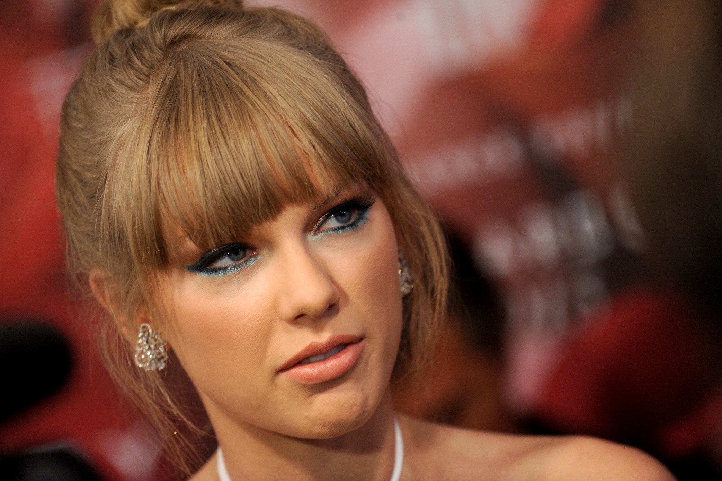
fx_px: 4008
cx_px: 361
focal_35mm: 200
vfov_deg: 6.9
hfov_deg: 10.3
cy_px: 240
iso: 1250
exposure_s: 1/320
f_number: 6.3
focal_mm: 200
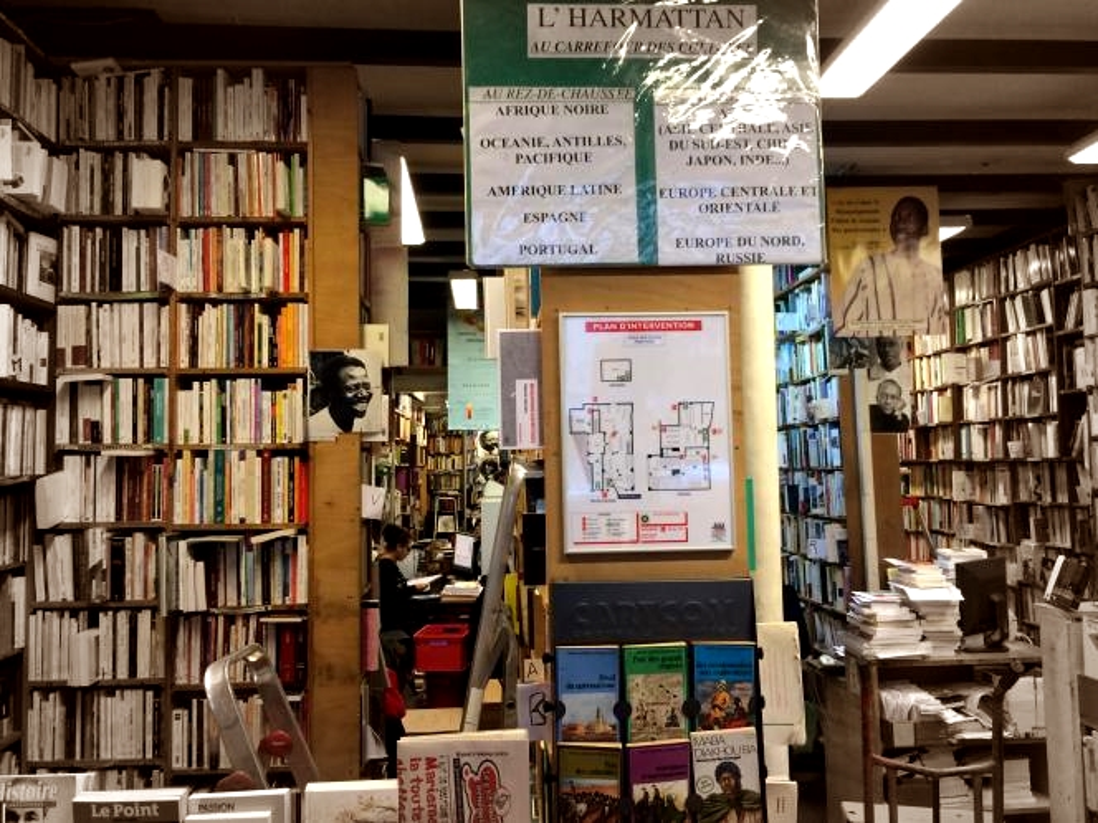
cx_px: 549
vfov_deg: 48.2
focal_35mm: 29
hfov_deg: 61.7
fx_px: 920
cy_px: 412
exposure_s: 1/33
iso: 100
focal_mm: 4.15
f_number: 2.2
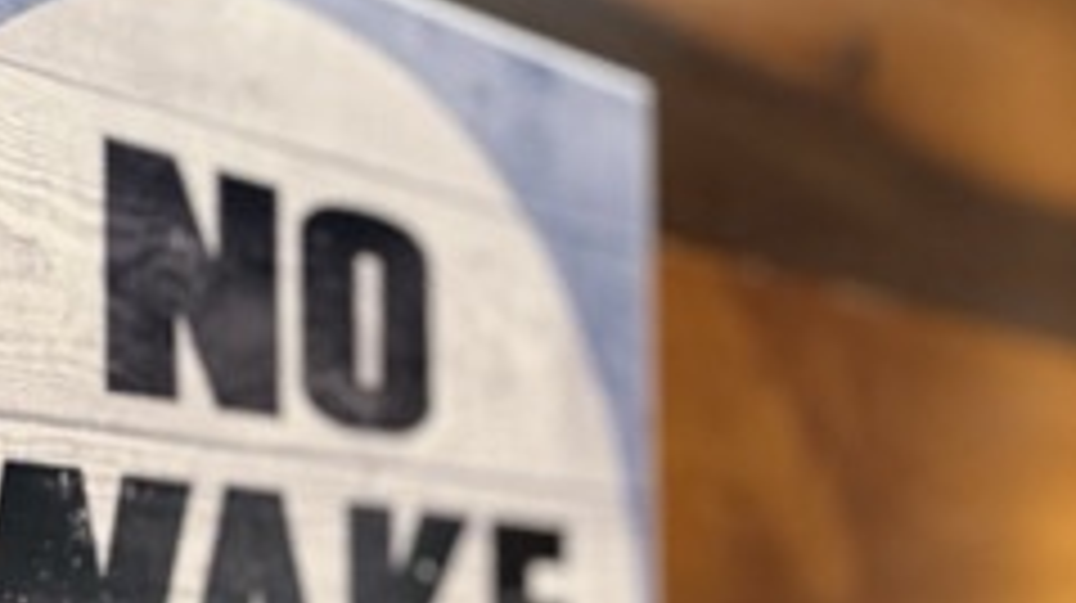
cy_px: 612
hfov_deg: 29.6
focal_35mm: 70
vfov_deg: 16.8
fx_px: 1996
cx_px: 243
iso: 640
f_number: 1.78
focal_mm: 6.76
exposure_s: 1/60
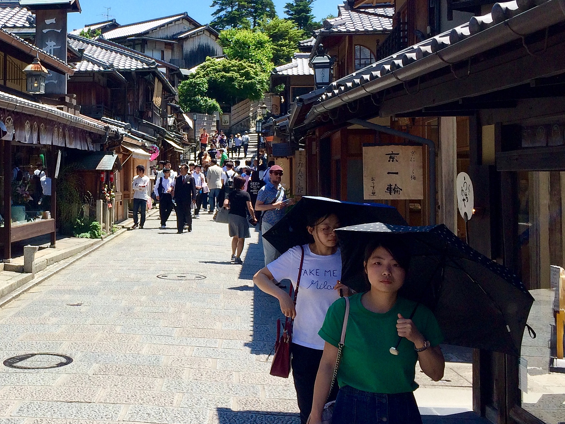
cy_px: 161
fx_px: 832
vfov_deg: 28.5
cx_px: 97
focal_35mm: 51
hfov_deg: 36.0
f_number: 2.2
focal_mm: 4.15
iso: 32
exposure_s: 1/1414
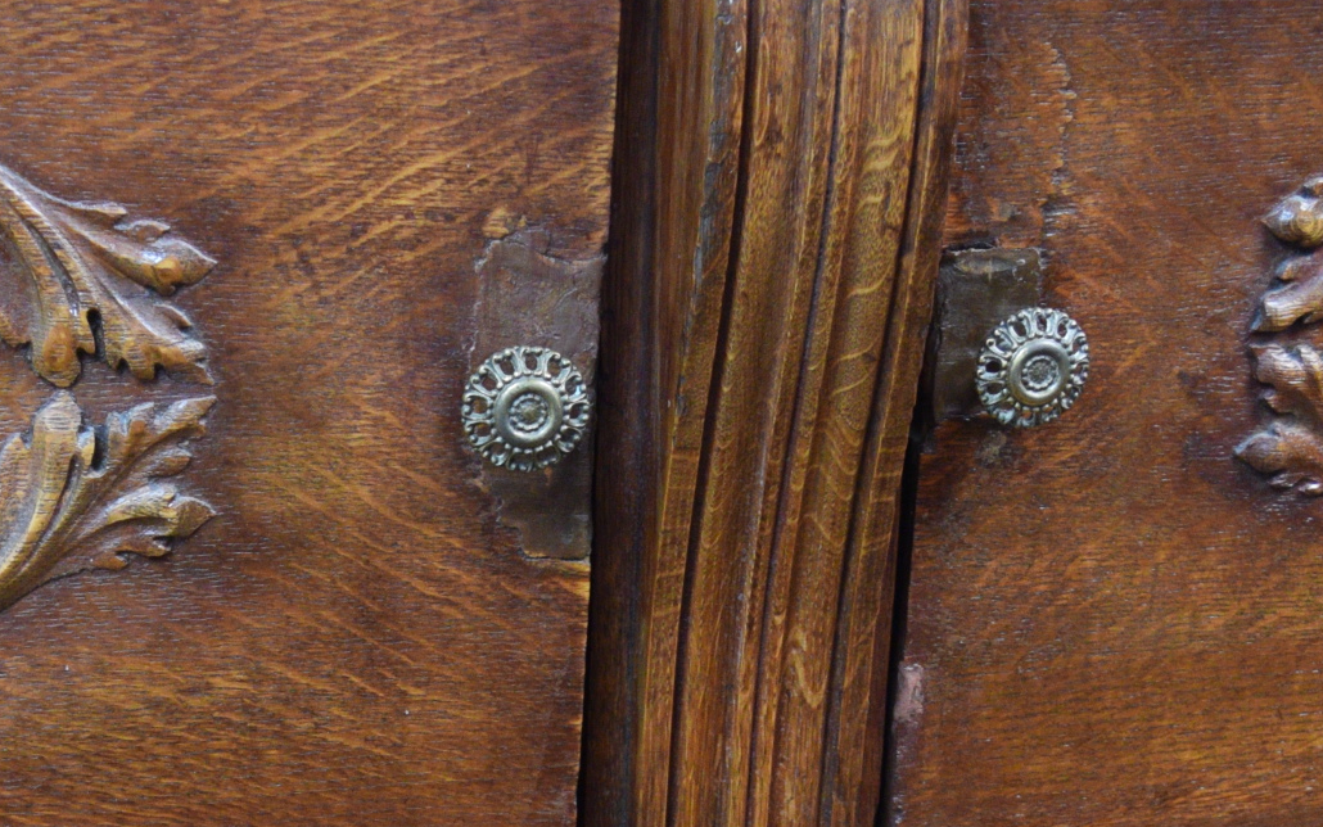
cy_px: 1070
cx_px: 421
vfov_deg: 15.5
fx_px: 2885
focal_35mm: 80
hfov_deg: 25.7
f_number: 3.5
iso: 1400
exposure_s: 1/60
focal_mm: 18
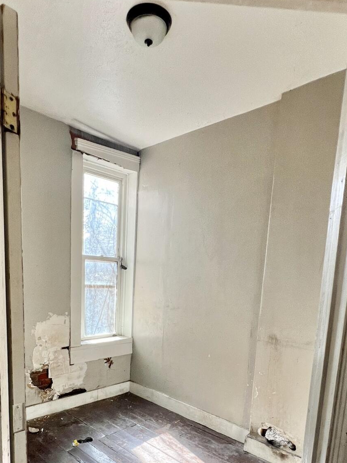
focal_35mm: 23
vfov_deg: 70.6
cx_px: 148
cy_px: 326
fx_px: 307
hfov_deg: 58.6
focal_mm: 1.57
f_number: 1.8
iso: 80
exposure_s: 1/99
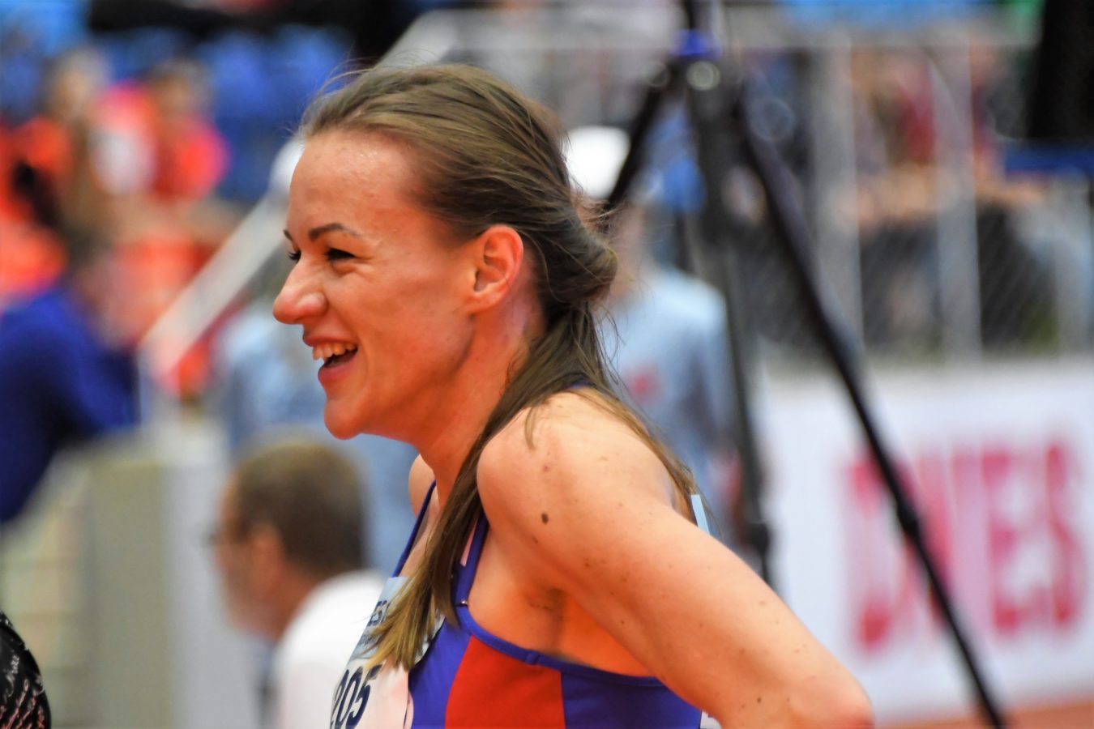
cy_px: 364
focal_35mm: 450
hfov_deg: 4.6
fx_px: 13674
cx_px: 547
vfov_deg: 3.1
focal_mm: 300
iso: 3200
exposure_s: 1/200
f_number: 5.6
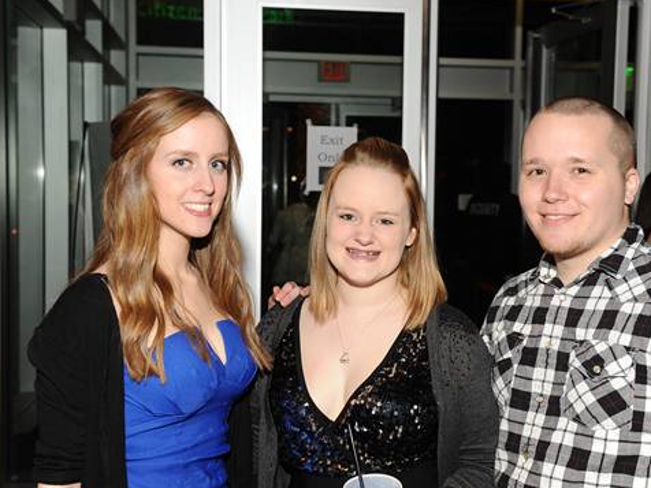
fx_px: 940
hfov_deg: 38.1
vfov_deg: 29.1
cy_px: 247
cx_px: 365
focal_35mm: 50
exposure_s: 1/250
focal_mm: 45
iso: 1100
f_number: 5.6
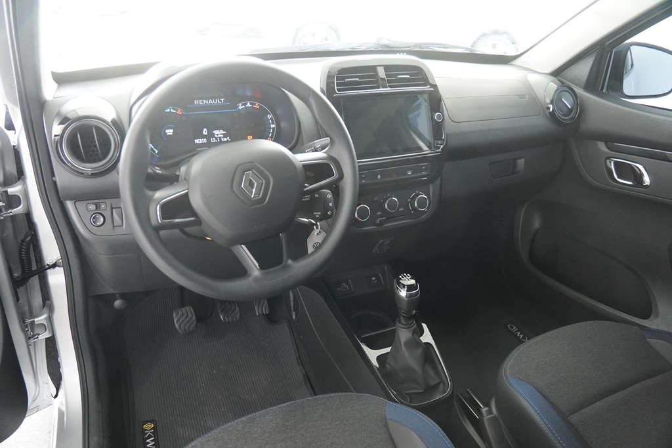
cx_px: 336
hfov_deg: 70.4
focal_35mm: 26
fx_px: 476
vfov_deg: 50.4
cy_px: 224
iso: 3200
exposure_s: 1/160
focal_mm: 17
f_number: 2.8
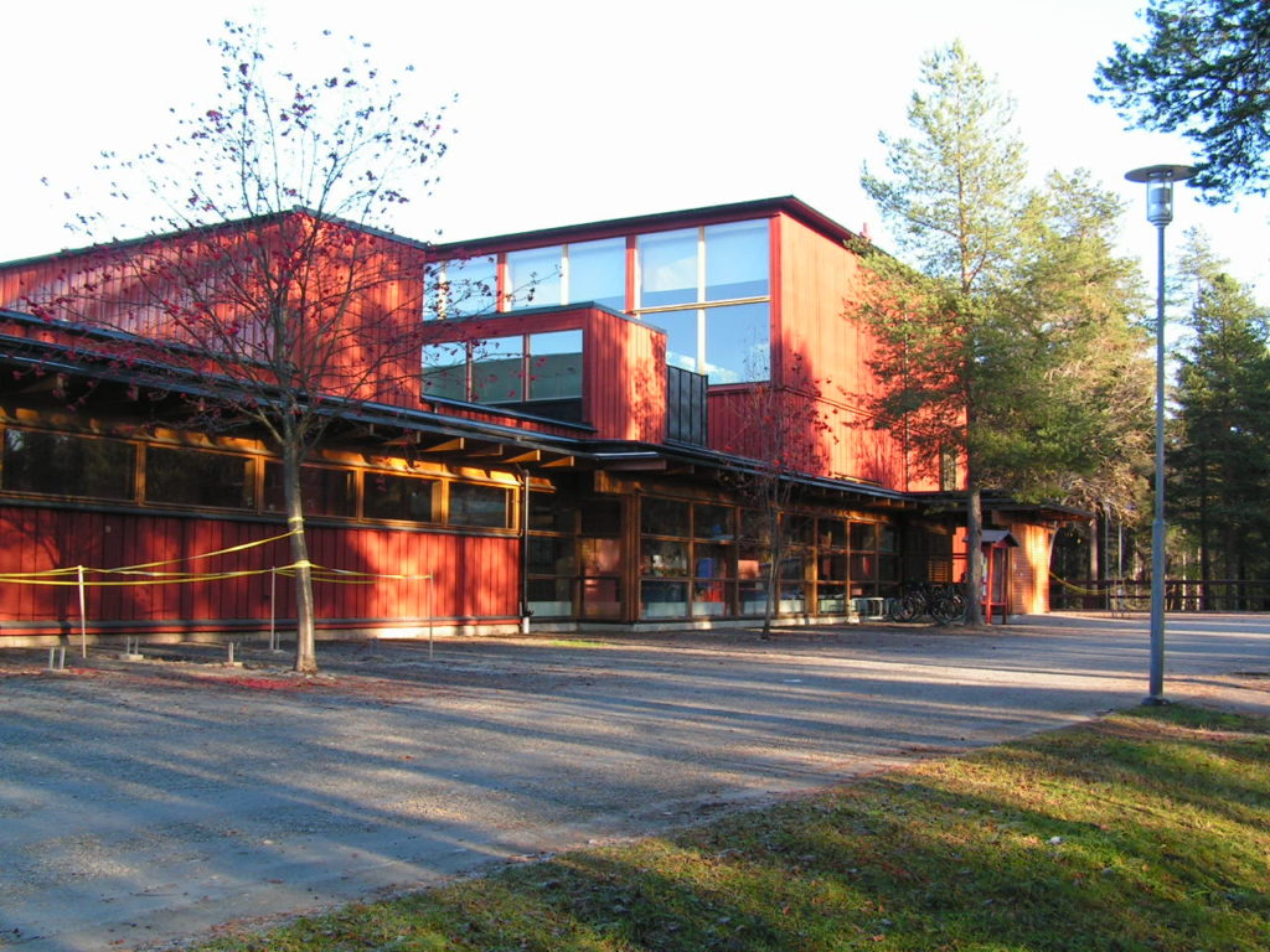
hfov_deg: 49.0
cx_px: 635
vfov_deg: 37.7
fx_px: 1394
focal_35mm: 38
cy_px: 476
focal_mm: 6.3
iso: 50
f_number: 5
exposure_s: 1/30
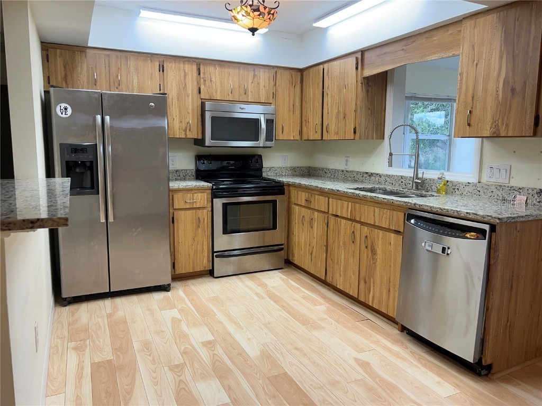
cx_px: 271
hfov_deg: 67.3
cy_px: 203
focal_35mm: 26
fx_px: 407
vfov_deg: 53.1
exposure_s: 1/120
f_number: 1.5
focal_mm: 5.7
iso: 50
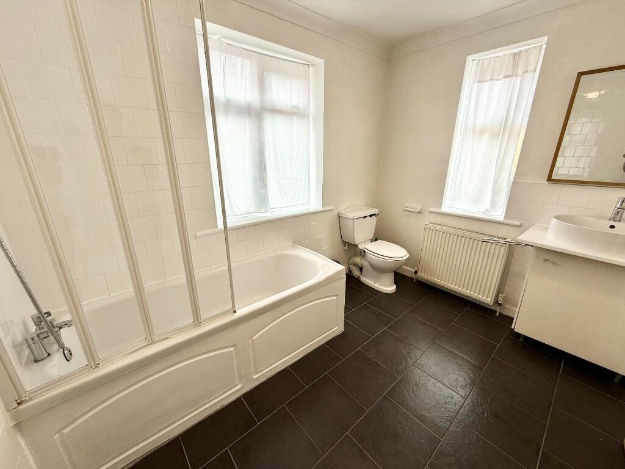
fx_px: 253
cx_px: 312
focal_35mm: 14
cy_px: 234
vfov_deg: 85.7
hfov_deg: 102.1
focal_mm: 2.22
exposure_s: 1/99
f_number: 2.2
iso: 40
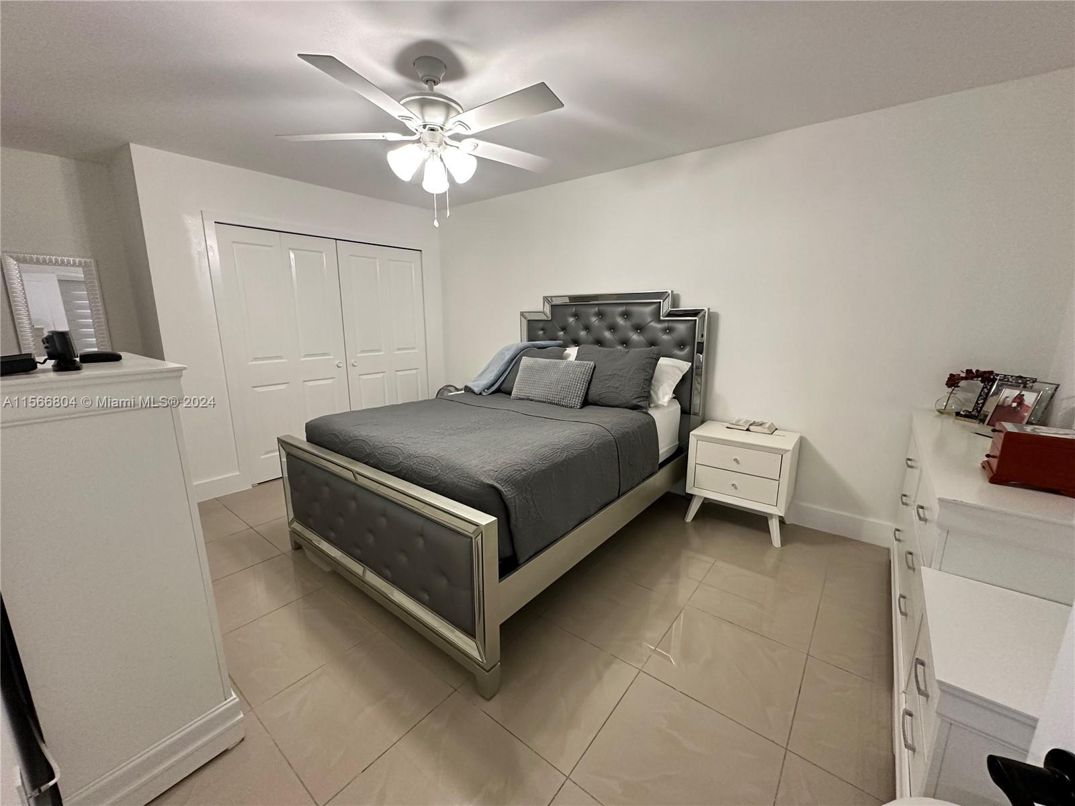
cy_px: 403
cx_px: 538
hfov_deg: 102.1
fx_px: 435
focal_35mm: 14
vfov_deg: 85.7
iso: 320
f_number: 2.2
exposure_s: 1/60
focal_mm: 2.22
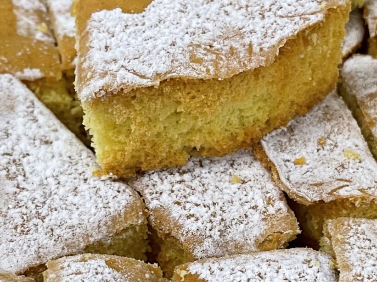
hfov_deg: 24.9
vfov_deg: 18.8
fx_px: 849
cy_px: 194
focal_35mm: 78
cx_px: 242
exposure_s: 1/64
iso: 125
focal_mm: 5.1
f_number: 1.6
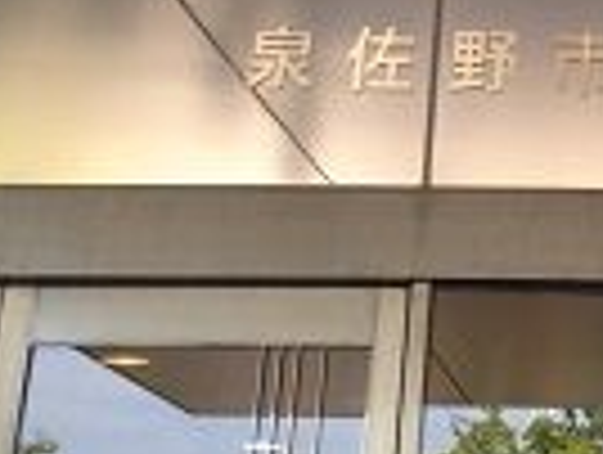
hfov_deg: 16.3
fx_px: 2059
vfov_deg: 12.3
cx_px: 616
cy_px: -117
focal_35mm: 118
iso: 50
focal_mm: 4.12
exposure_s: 1/100
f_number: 2.4
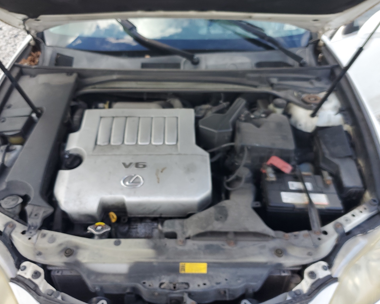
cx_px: 181
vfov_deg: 51.5
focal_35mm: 28
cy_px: 147
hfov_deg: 62.2
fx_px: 315
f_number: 1.5
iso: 50
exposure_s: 1/400
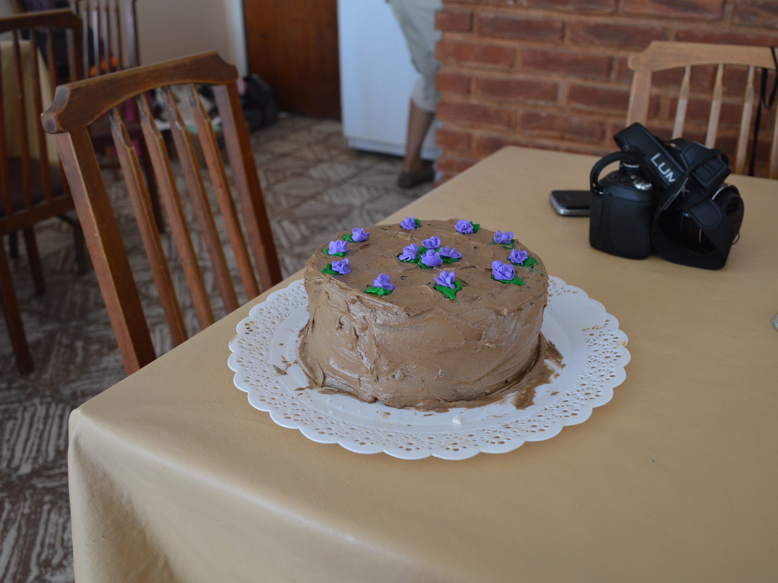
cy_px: 298
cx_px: 412
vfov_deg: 46.8
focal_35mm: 30
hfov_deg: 59.9
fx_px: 674
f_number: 3.5
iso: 400
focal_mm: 18
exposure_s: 1/50
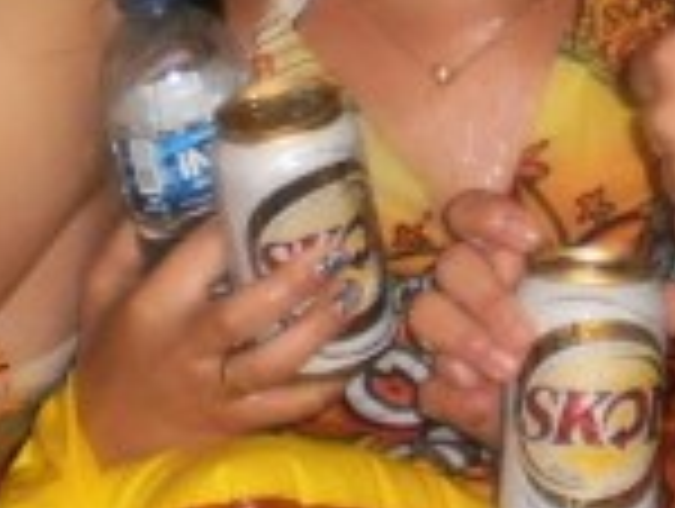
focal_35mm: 192
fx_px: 3750
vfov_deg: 7.6
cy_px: -364
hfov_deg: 10.3
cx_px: 414
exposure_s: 1/30
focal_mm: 6.3
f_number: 3.1
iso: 125
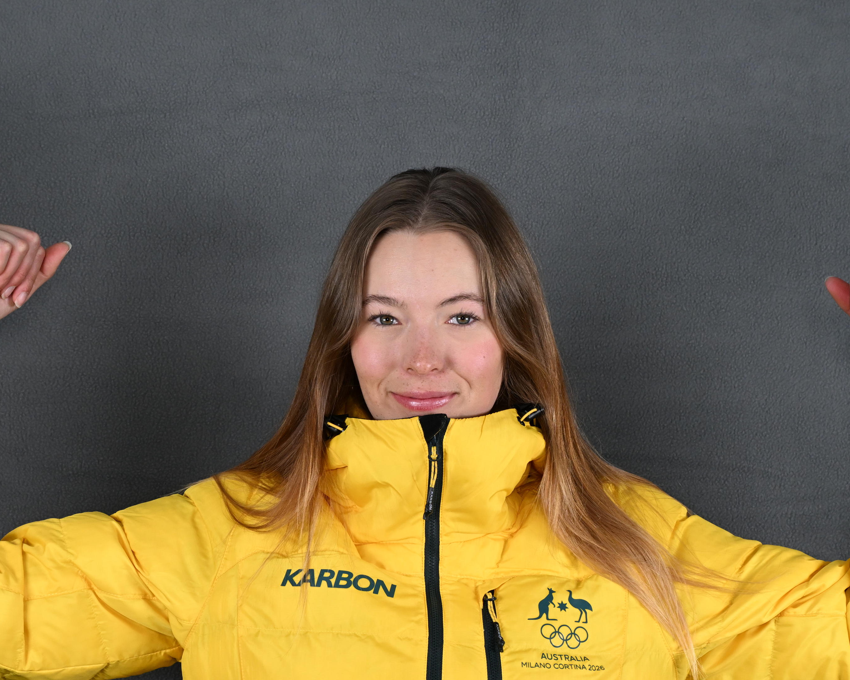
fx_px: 2038
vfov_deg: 18.9
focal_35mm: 81
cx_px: 383
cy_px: 418
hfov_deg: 23.6
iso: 1250
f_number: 8
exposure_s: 1/250
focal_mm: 47
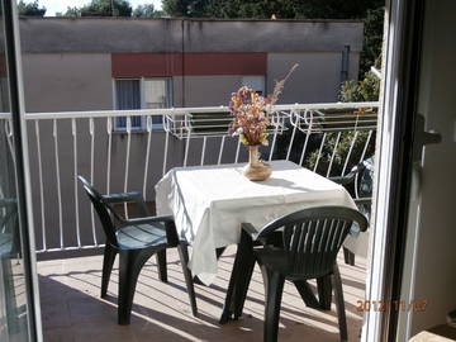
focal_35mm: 47
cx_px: 228
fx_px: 619
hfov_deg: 40.4
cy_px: 171
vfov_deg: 30.9
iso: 100
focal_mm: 8.29
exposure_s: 1/400
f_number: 4.2
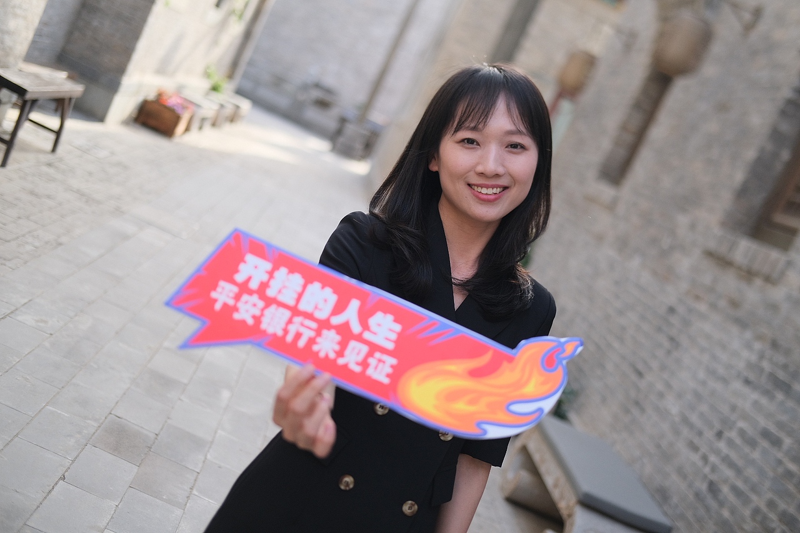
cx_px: 400
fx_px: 1178
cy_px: 266
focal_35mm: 53
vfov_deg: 25.5
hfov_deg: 37.5
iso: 640
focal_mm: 35
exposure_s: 1/1400
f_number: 2
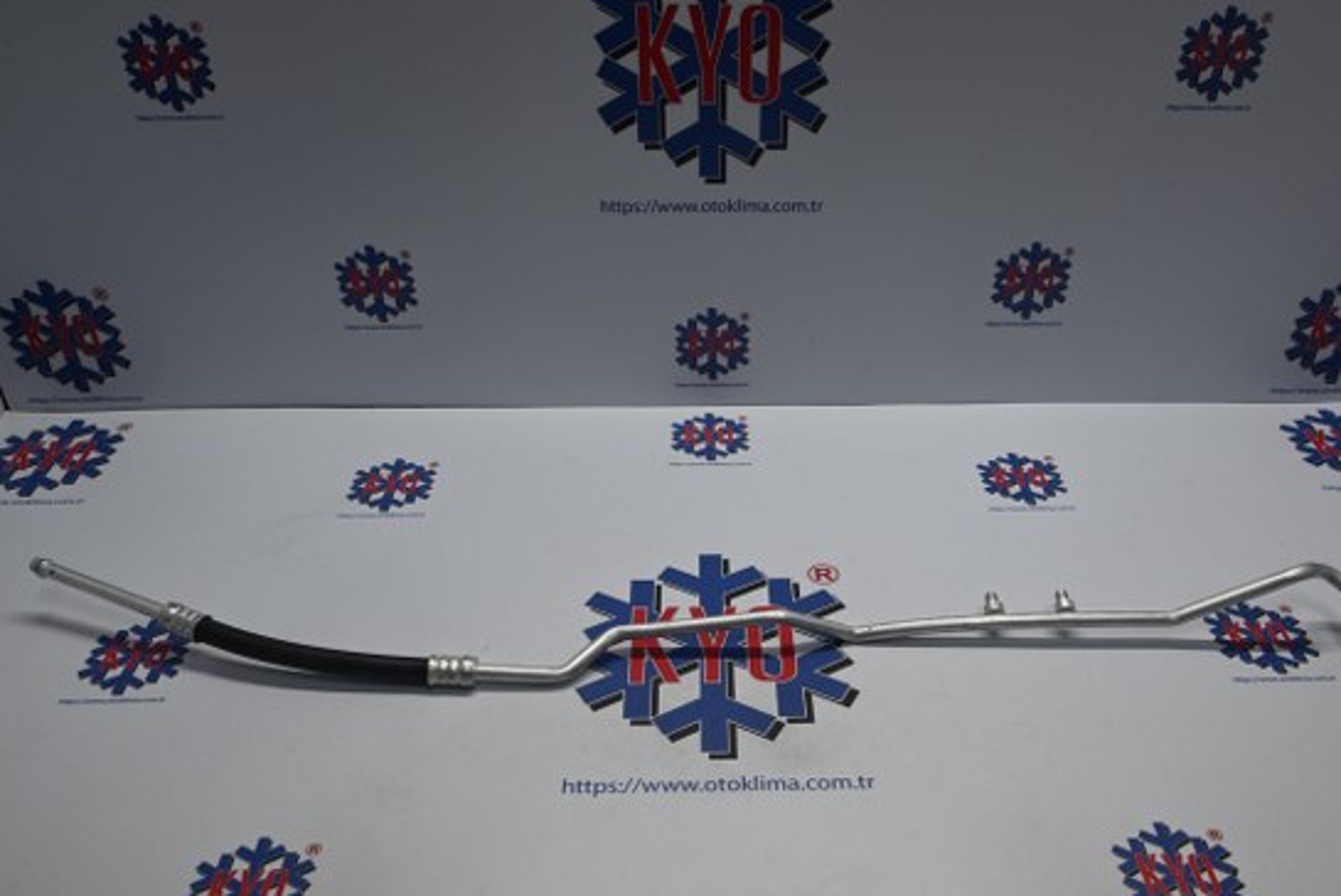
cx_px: 718
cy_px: 473
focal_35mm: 33
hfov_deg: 57.1
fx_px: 1230
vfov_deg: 40.0
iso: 400
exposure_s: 1/160
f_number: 3.8
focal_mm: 20
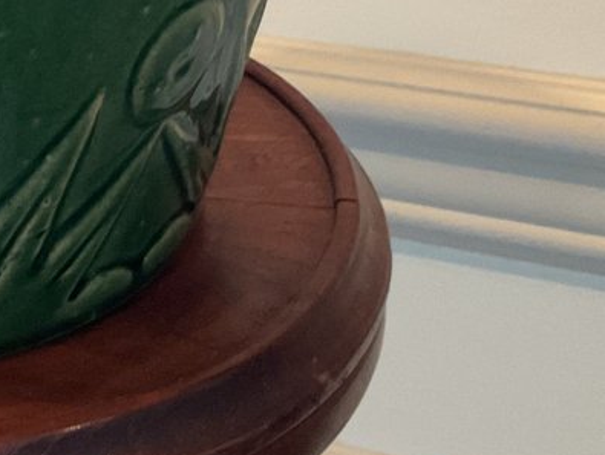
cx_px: -148
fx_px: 1942
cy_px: -25
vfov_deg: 13.1
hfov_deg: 16.8
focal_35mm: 111
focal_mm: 3
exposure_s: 1/40
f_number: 1.8
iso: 200
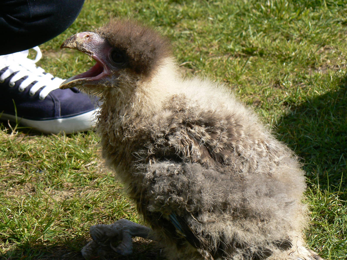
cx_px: 174
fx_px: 1173
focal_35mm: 117
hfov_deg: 16.8
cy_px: 130
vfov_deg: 12.7
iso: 100
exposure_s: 1/400
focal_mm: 19.5
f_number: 5.6
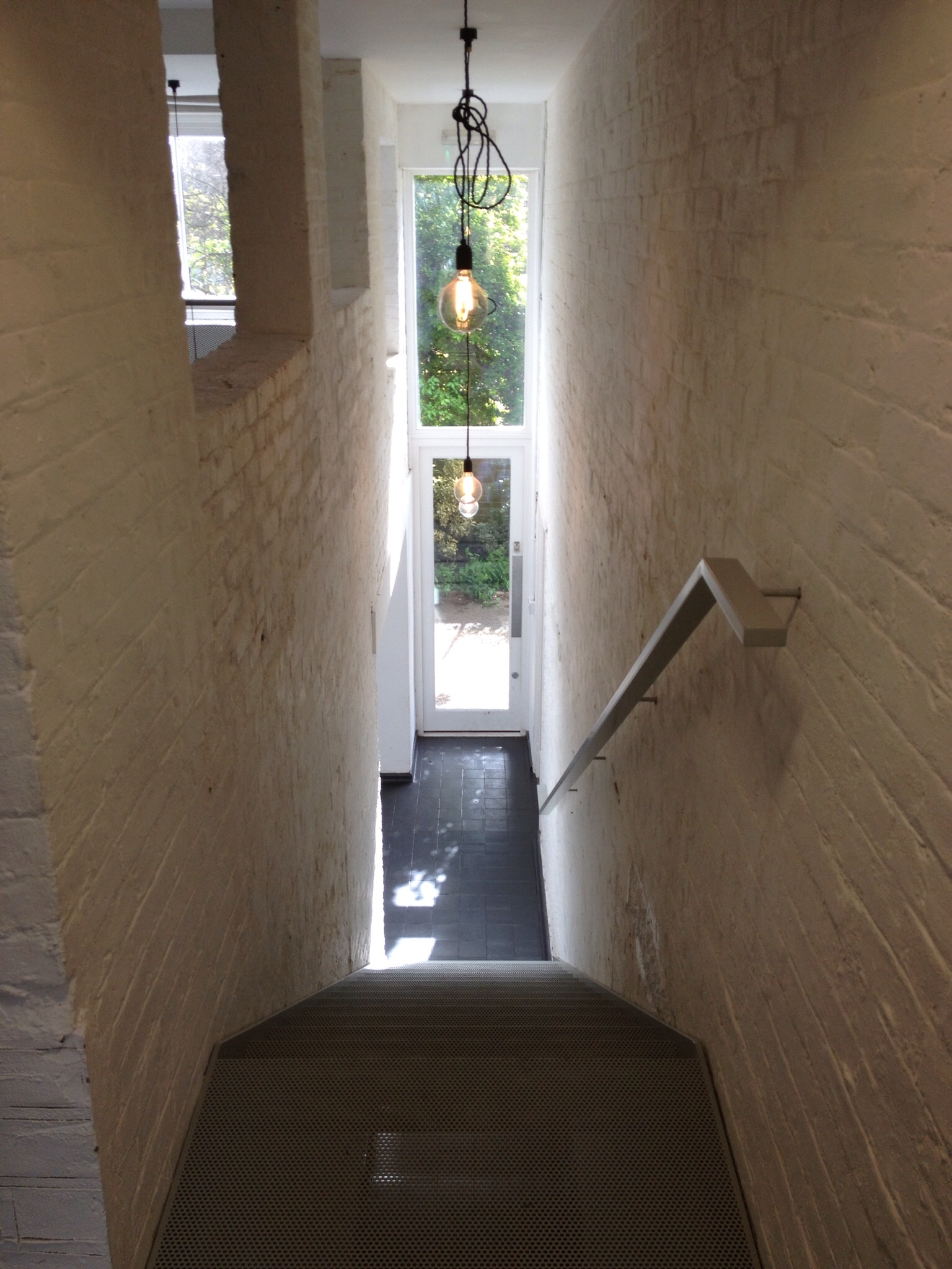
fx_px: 1283
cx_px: 476
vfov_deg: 52.6
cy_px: 634
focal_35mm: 35
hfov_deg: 40.7
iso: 50
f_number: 2.4
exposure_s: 1/143
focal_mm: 4.28
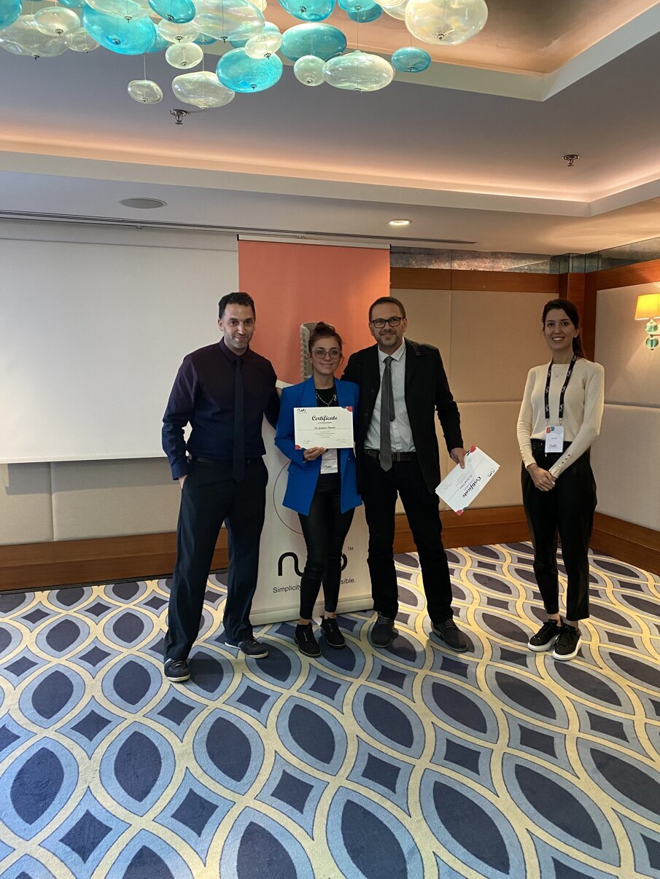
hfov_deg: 53.1
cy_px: 440
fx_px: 661
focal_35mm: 26
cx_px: 330
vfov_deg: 67.3
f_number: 1.8
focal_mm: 4.25
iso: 500
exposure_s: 1/50
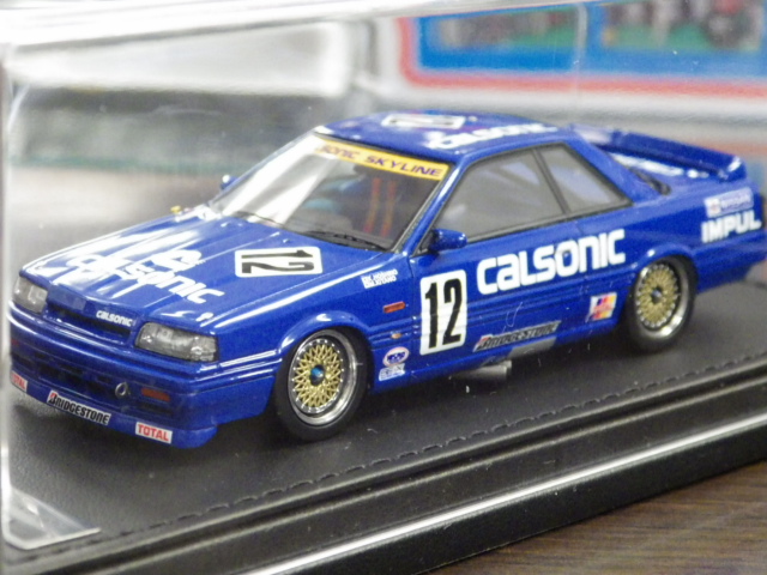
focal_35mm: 103
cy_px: 288
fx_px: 2282
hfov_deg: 19.1
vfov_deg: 14.4
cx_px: 384
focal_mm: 18.4
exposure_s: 1/25
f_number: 4.6
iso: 1600
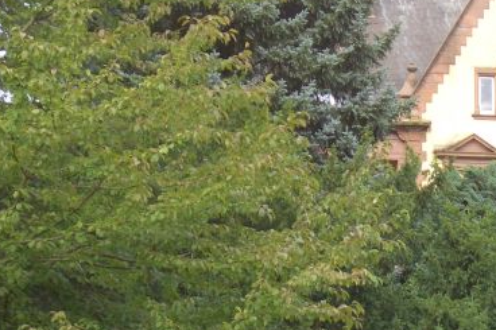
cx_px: 481
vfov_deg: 6.9
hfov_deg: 10.3
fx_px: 2740
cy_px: 234
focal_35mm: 199
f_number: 4.4
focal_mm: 14.6
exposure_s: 1/100
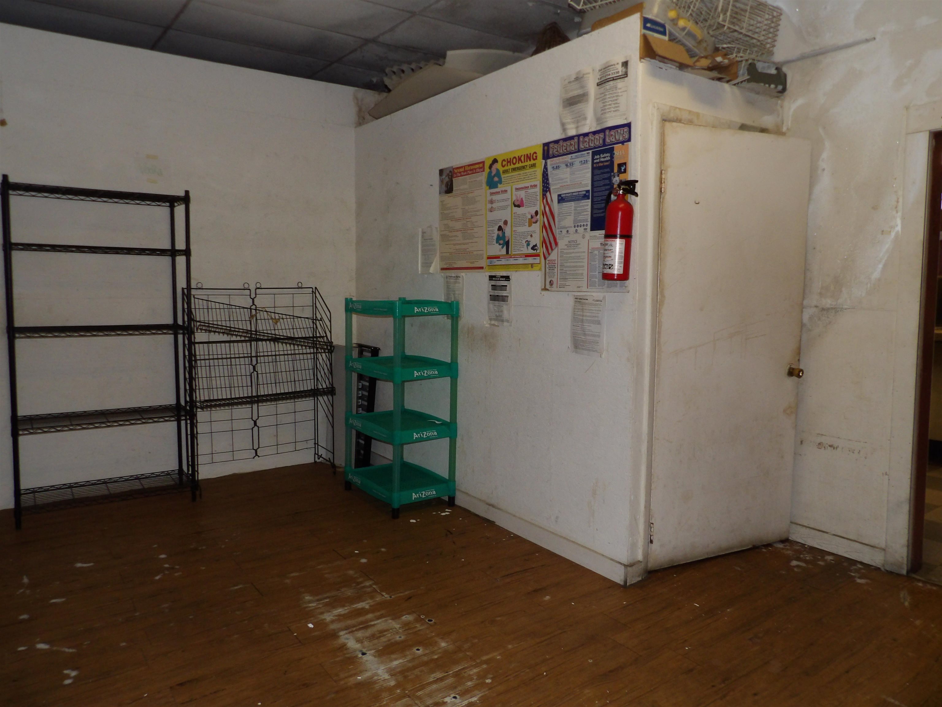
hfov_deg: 71.6
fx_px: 653
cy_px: 354
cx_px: 471
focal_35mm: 24
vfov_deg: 56.8
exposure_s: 1/33
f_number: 3.2
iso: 200
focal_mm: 4.3
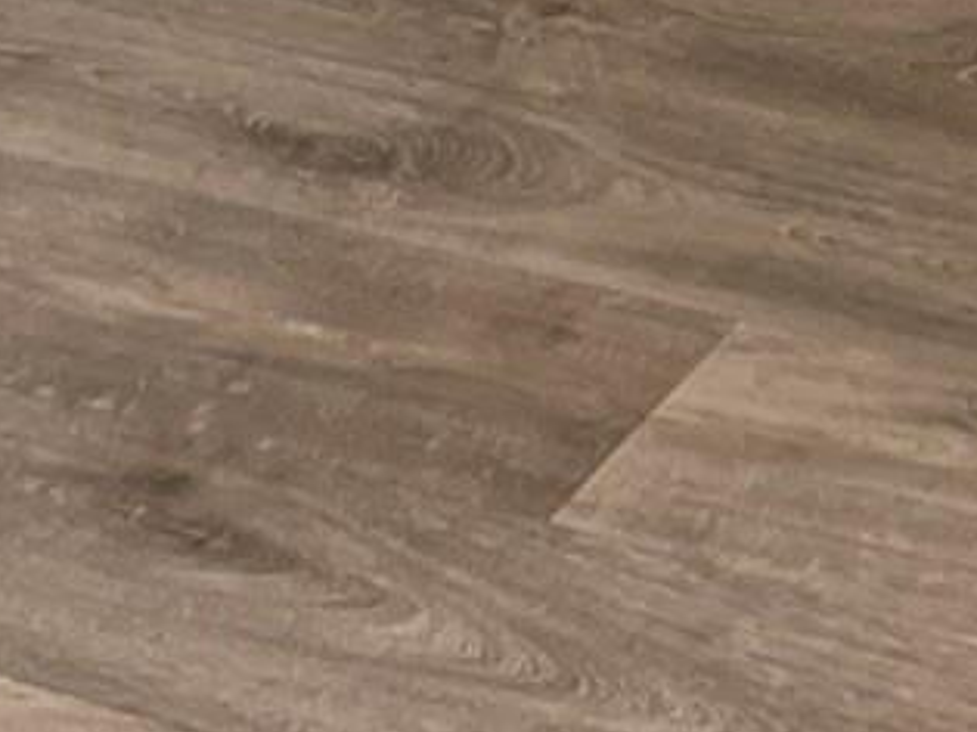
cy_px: -1377
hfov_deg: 11.7
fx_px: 4768
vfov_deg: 7.8
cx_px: 744
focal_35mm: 169
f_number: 1.6
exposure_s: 1/121
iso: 125
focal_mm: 4.2
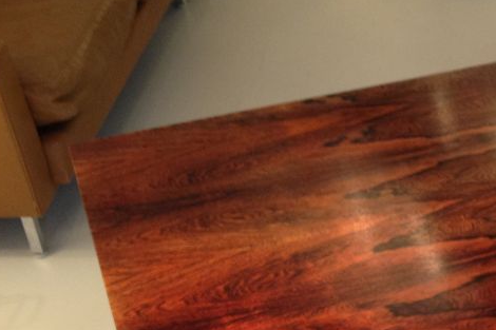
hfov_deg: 20.4
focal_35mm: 93
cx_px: 607
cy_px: 351
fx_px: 1281
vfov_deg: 14.4
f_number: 2.4
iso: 100
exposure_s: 1/20
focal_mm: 4.28
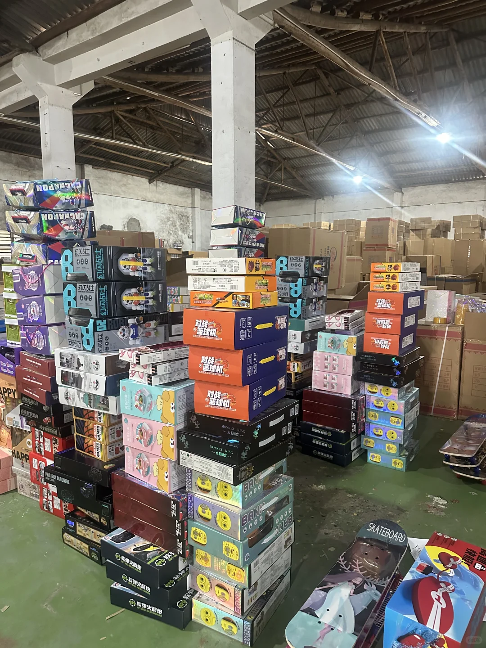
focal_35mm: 24
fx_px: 449
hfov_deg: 56.8
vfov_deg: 71.6
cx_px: 243
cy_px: 324
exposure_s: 1/50
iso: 800
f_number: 1.78
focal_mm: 6.86
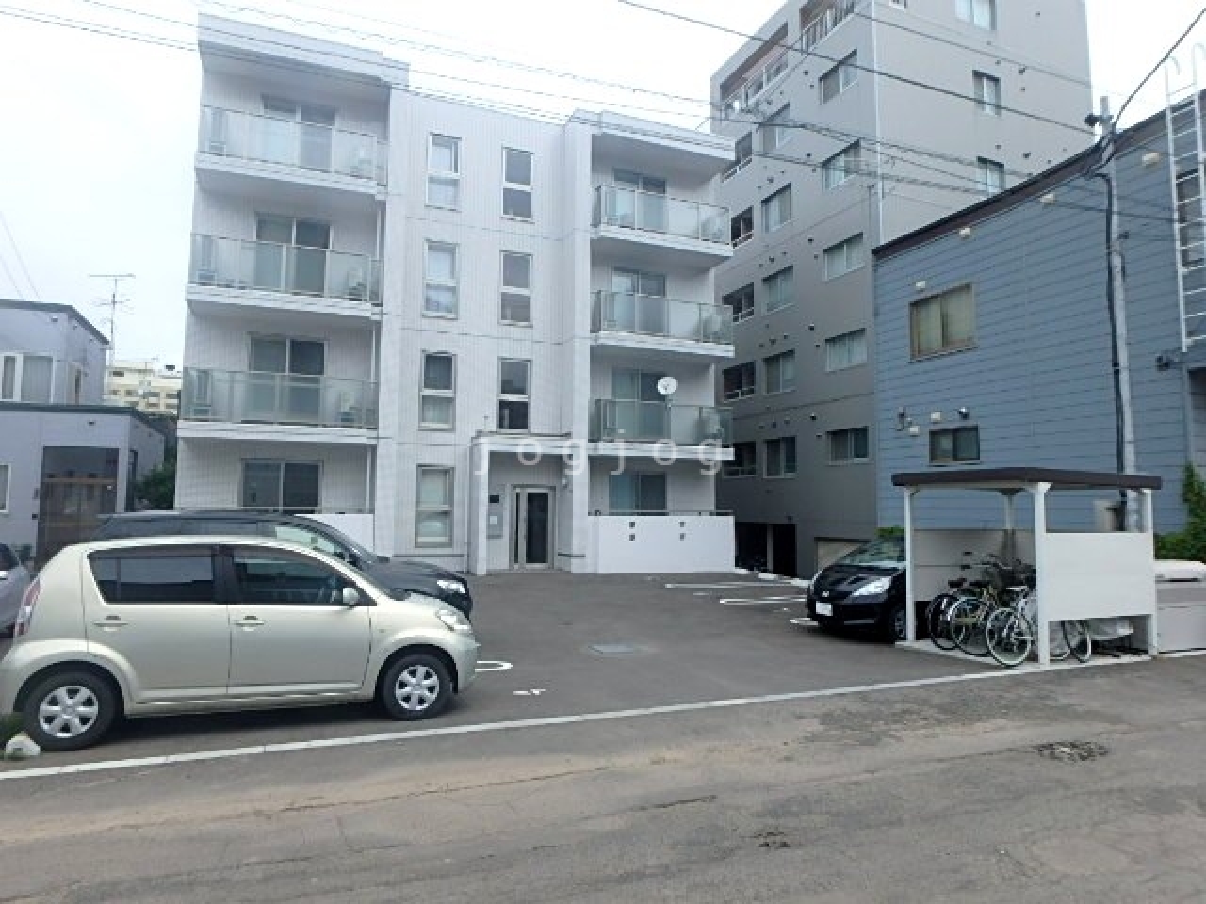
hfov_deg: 79.0
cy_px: 452
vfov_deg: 63.4
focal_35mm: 21
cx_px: 603
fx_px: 732
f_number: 6
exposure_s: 1/320
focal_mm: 3.7
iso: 125
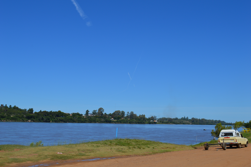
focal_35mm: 48
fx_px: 334
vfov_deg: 28.0
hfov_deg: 41.1
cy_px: 84
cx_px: 126
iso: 100
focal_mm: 32
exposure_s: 1/320
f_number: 9
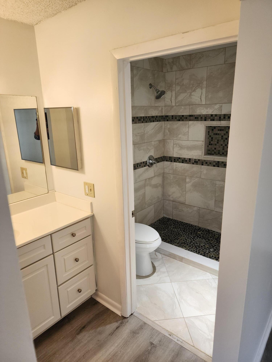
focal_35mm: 23
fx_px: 241
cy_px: 181
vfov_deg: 73.9
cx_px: 136
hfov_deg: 58.9
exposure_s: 1/120
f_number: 1.8
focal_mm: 6.4
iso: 160
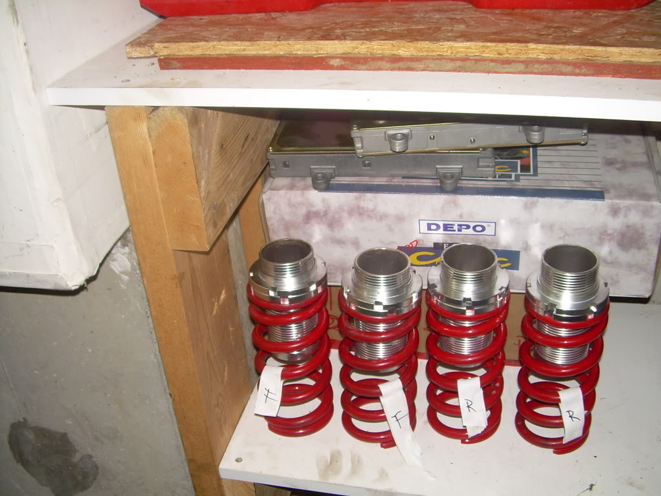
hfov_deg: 49.0
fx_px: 726
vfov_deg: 37.7
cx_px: 330
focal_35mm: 38
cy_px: 248
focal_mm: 6.3
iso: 50
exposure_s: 1/60
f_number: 2.8
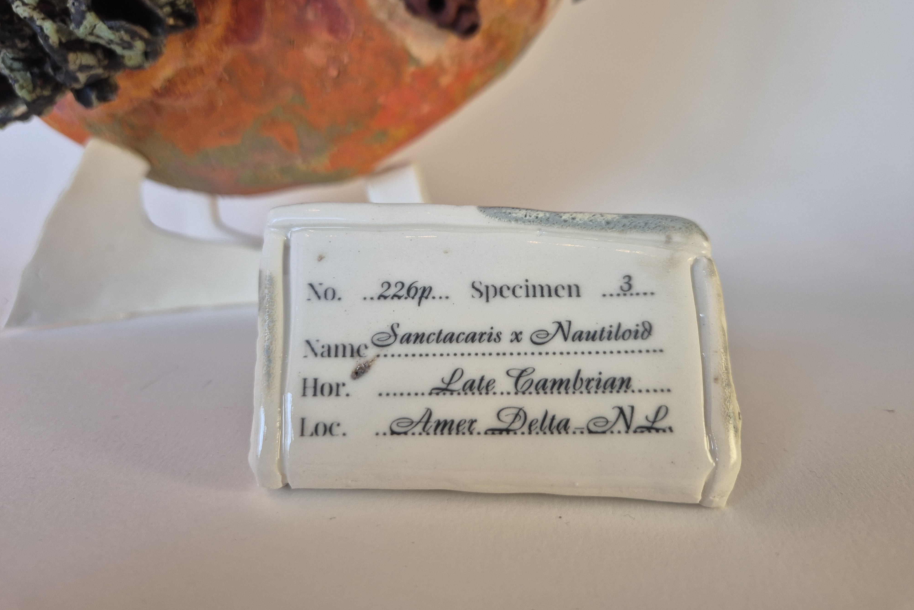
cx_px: 457
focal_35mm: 24
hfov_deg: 73.7
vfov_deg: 53.1
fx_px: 609
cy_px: 284
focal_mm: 5.4
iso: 125
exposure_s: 1/100
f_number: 1.8
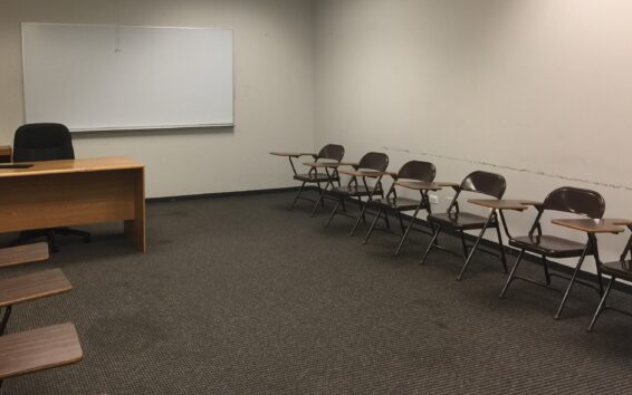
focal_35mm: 38
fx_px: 655
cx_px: 247
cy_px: 118
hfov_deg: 51.1
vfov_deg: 33.2
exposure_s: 1/15
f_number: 2.2
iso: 50
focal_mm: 4.15
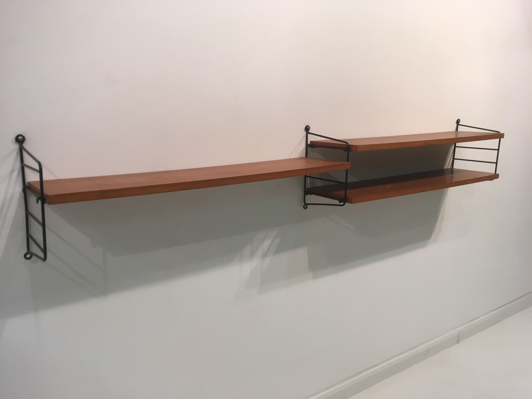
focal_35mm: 29
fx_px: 446
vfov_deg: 48.2
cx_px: 266
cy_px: 200
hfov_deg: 61.7
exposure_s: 1/33
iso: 64
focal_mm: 4.15
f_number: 2.2
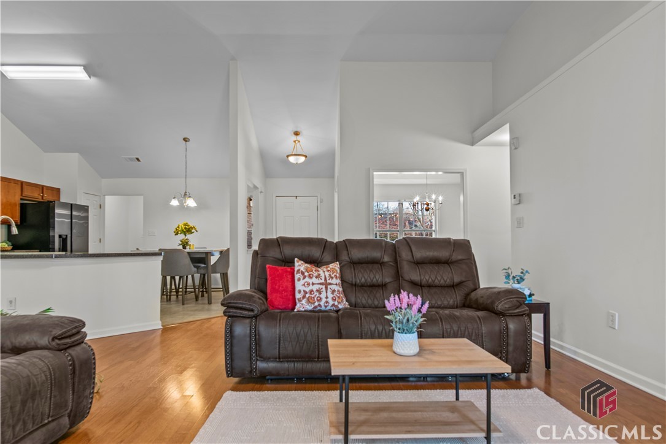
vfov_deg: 62.0
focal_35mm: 20
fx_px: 370
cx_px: 333
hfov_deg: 84.0
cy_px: 222
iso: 200
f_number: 8
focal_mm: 20
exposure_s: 1/2.5
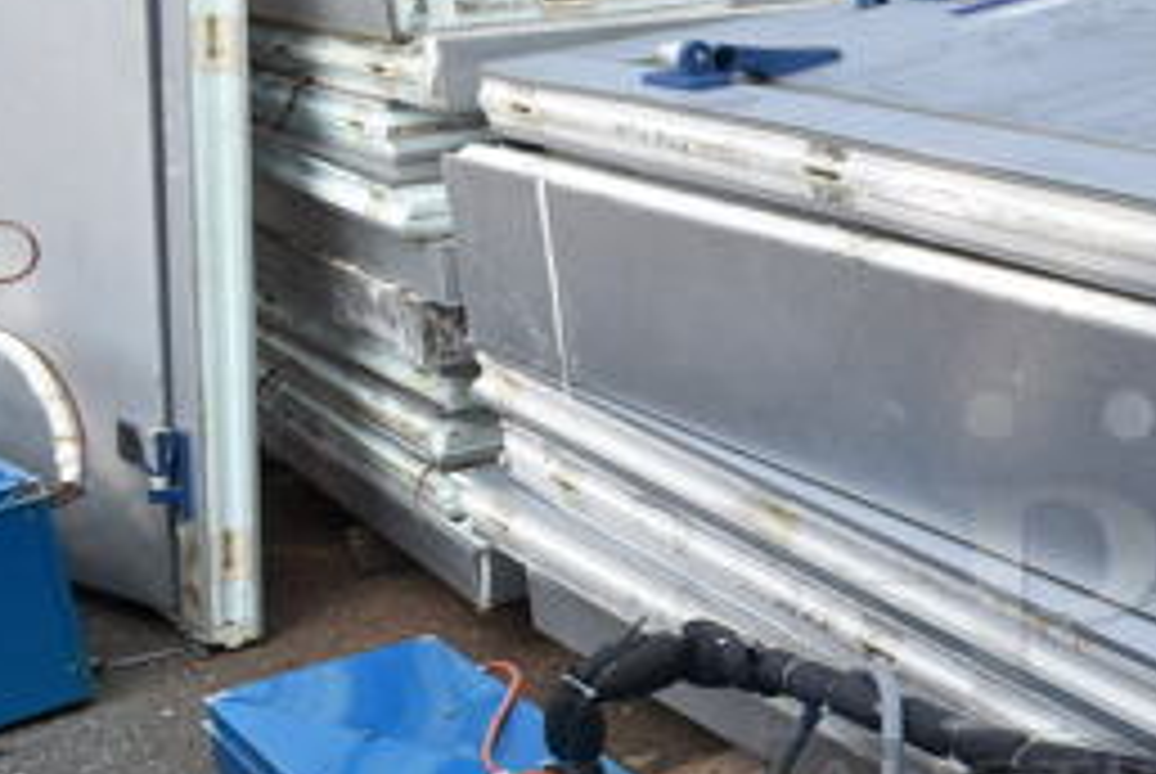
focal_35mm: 64
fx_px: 2057
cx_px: 1268
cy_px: 598
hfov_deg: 28.5
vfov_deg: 21.1
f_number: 8
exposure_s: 1/80
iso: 100
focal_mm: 18
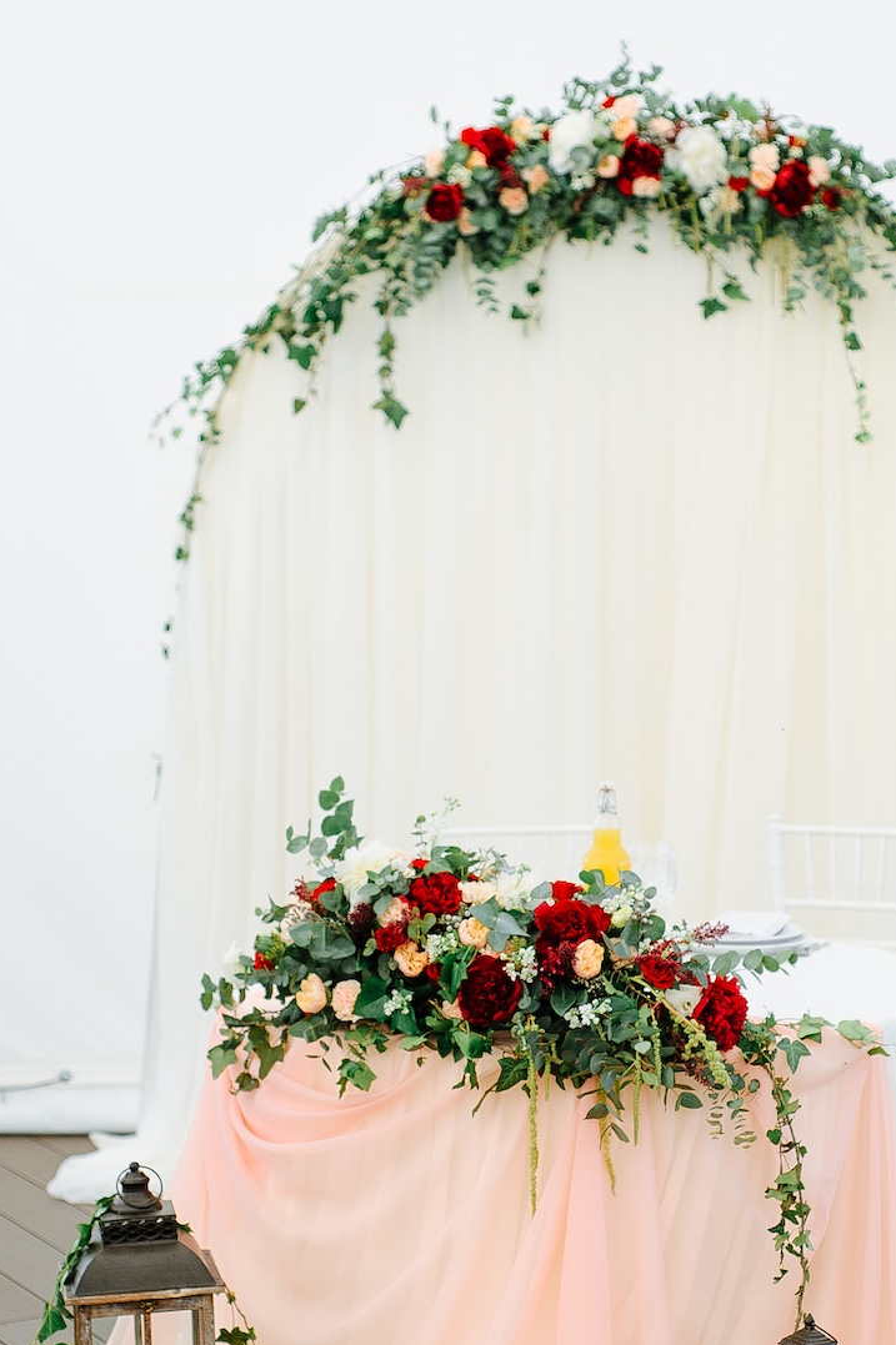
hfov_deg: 17.2
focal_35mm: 79
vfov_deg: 25.6
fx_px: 2952
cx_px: 583
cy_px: 794
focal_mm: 50
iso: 200
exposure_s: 1/1600
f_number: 2.8
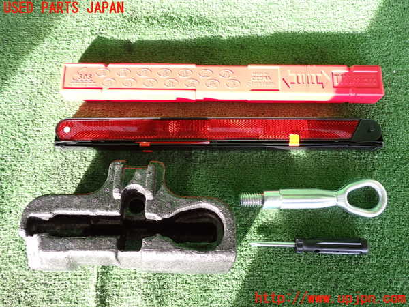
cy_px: 154
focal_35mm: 30
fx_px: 354
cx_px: 204
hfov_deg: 60.0
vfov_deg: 46.8
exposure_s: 1/125
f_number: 2.3
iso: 320
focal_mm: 5.4
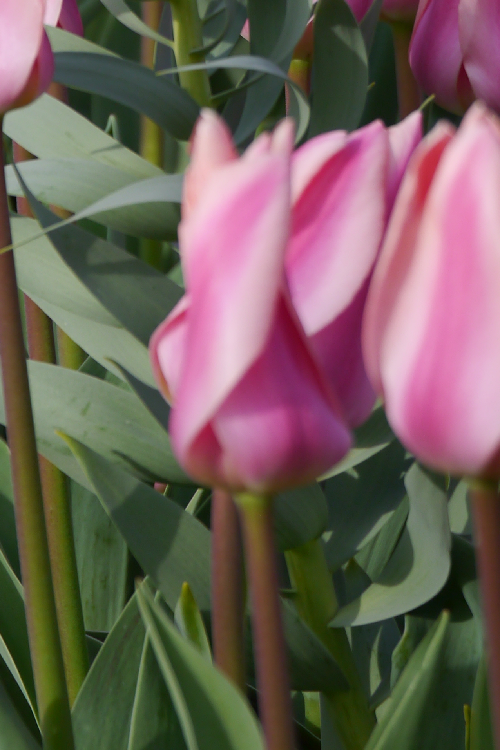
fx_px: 11337
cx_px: 121
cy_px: -136
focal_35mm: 544
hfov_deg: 2.5
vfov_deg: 3.8
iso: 160
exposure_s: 1/400
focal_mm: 109
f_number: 5.6
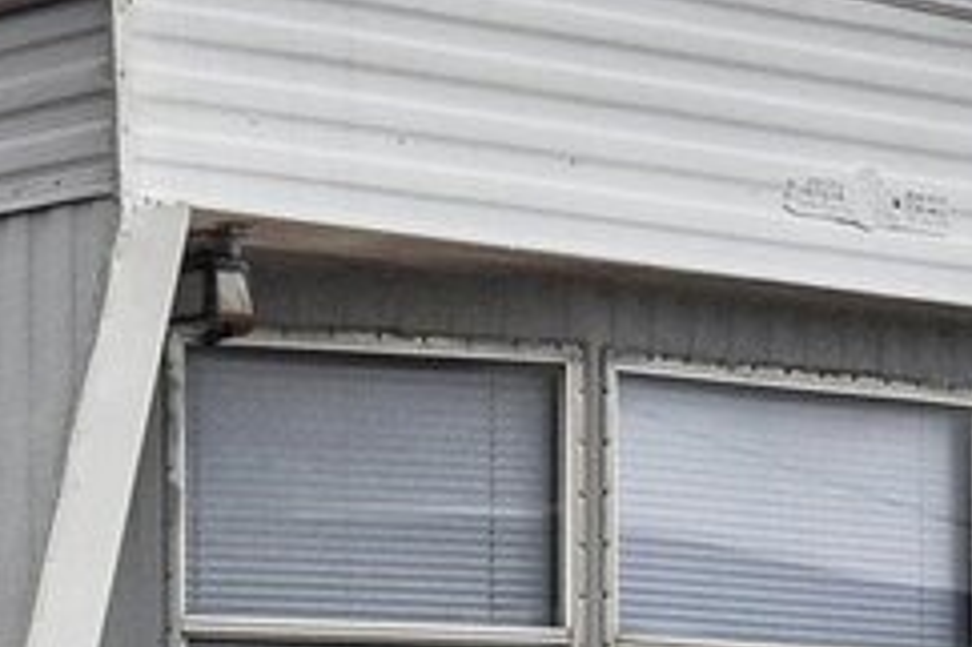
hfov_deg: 9.8
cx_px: -703
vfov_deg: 6.8
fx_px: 5423
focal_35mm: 201
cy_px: 868
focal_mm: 20
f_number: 8
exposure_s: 1/500
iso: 500
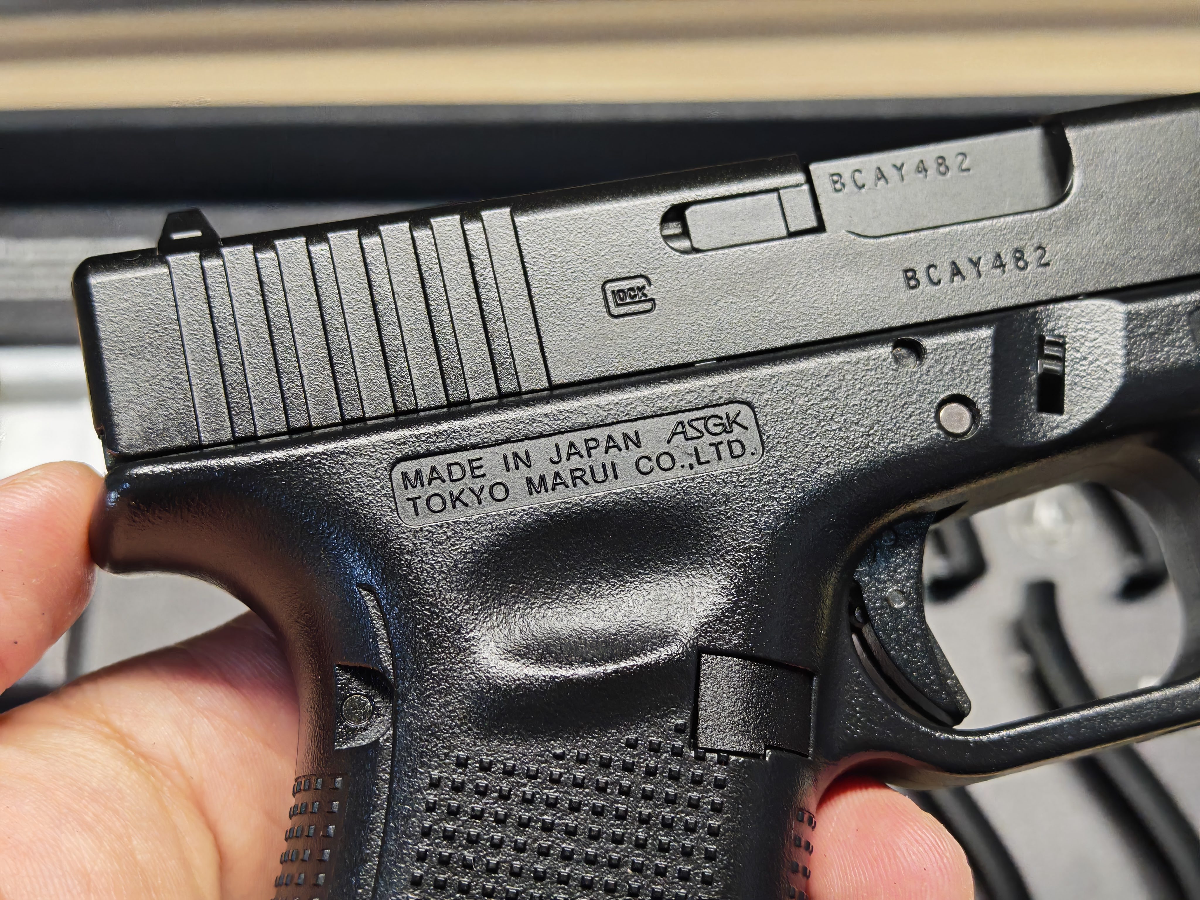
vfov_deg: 30.3
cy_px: 450
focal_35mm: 48
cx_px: 600
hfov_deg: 39.7
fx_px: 1664
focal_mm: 6.83
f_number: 2
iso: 250
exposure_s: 1/100
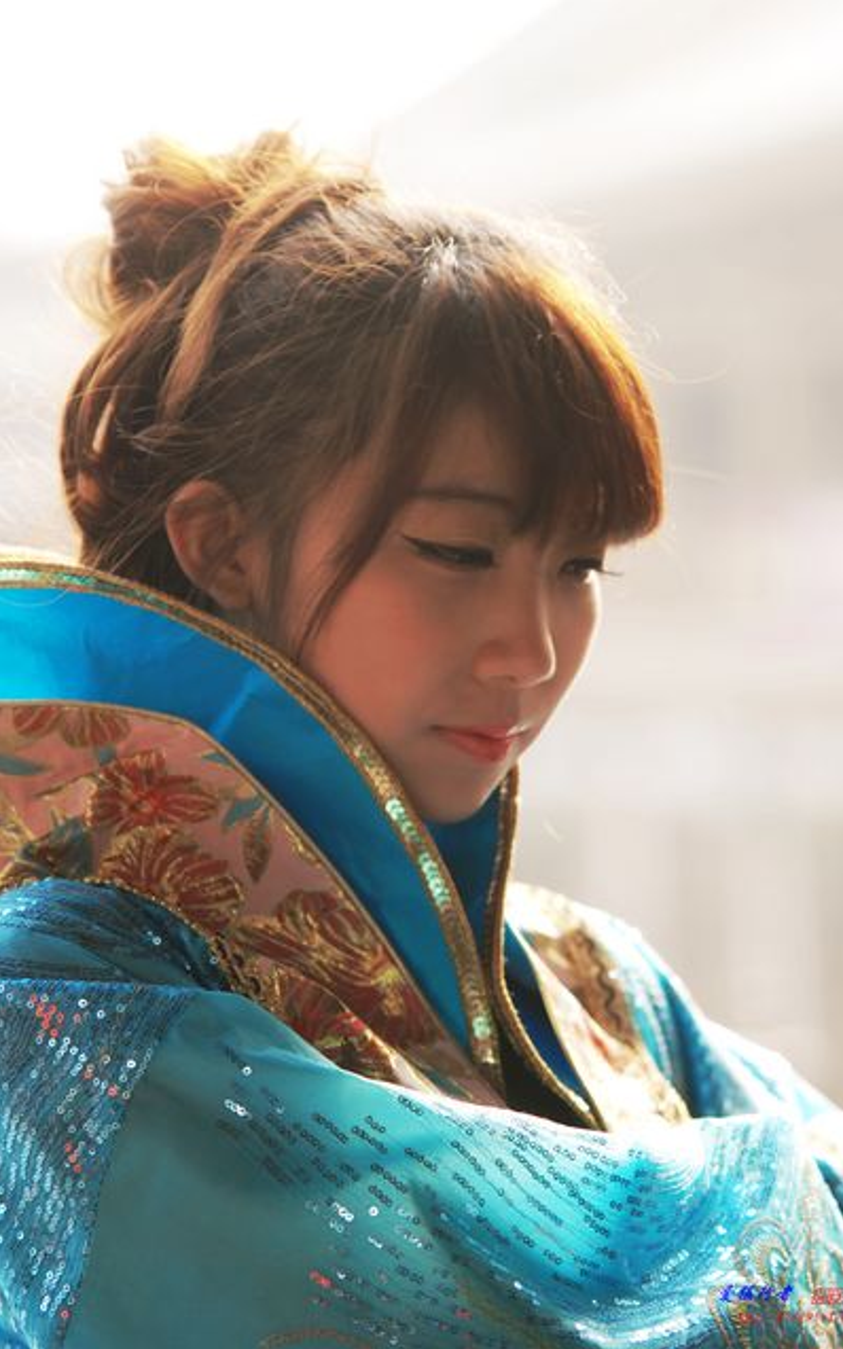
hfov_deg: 7.8
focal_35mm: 169
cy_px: 673
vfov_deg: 12.4
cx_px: 417
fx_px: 6214
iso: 100
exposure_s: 1/80
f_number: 2.8
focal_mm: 110
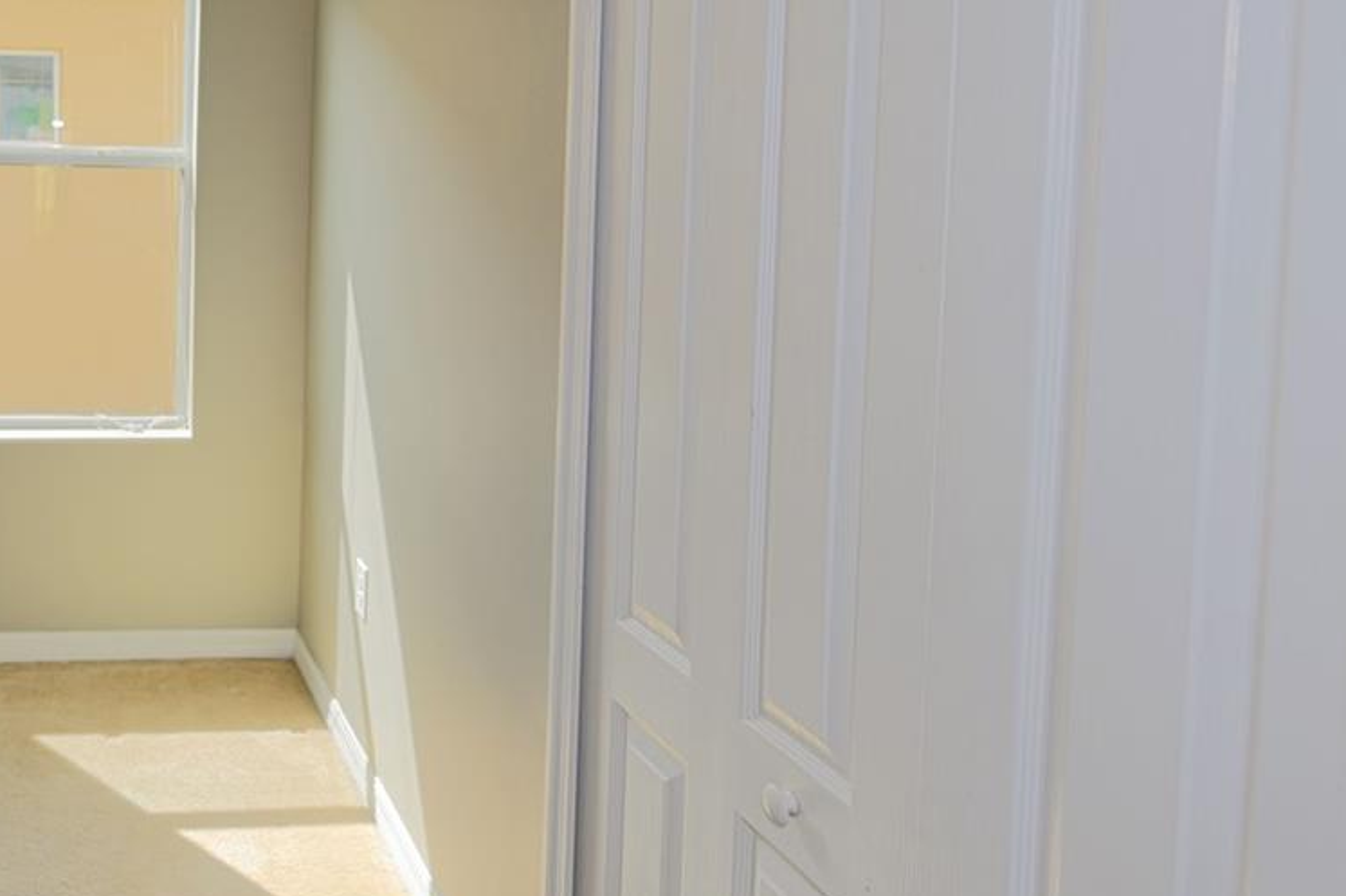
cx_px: 155
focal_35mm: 30
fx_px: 1121
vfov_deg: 42.0
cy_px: 209
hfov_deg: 54.6
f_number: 4
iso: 450
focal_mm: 14
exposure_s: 1/60
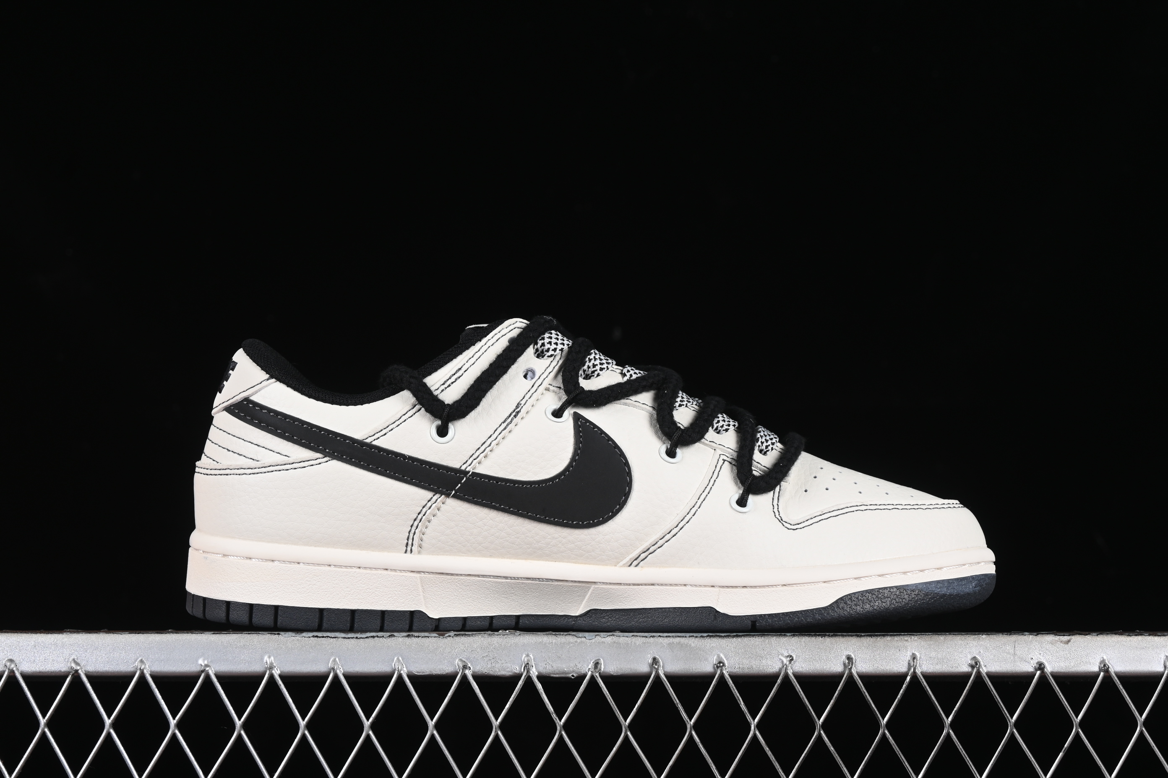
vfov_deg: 18.2
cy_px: 389
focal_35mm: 75
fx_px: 2433
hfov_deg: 27.0
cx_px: 584
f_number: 8
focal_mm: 50
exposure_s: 1/80
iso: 160
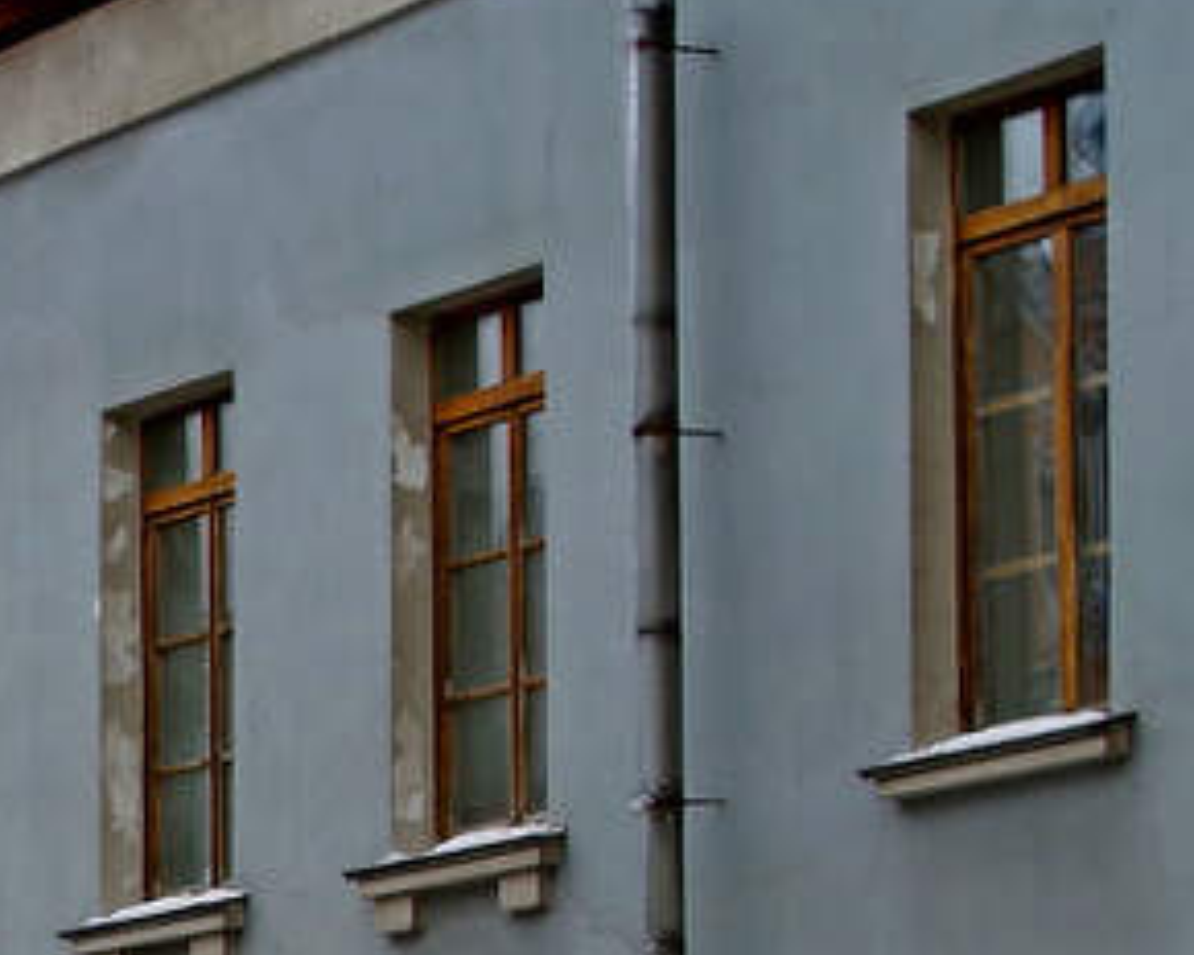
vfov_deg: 7.4
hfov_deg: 9.0
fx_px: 7209
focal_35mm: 204
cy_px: 1566
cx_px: -1124
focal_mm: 30
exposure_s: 1/80
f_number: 8
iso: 200
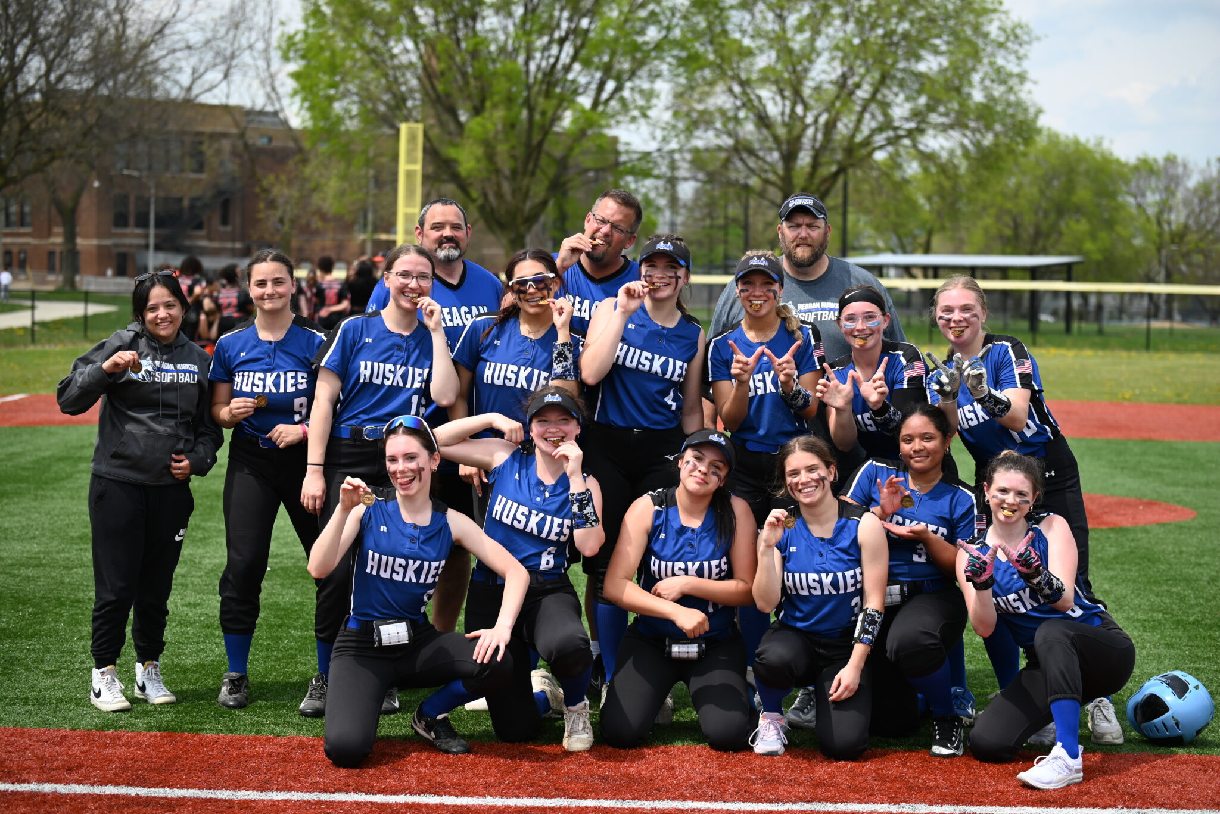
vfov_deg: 19.5
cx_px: 610
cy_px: 407
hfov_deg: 28.8
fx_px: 2373
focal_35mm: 70
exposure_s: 1/1250
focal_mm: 70
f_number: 2.8
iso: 100
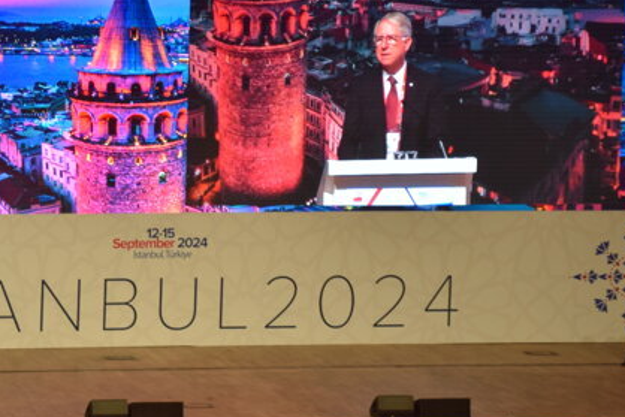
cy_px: 208
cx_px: 133
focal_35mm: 233
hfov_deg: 8.8
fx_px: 4047
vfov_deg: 5.9
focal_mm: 75
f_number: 5.3
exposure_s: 1/60
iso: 800
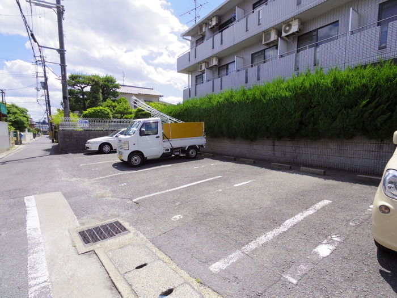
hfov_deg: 91.0
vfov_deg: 74.7
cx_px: 198
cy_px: 149
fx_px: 195
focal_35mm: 17
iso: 200
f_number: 4.5
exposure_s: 1/800
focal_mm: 3.8
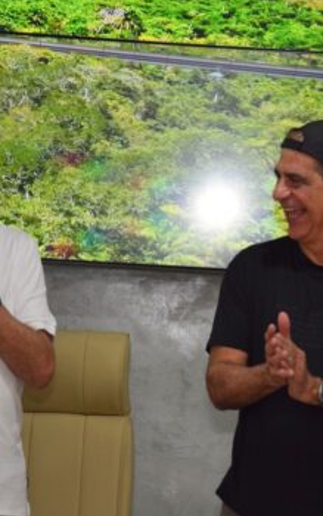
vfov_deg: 10.4
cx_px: 311
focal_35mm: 201
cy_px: 254
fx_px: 2829
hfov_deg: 6.5
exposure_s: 1/80
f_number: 5.3
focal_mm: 62
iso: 800
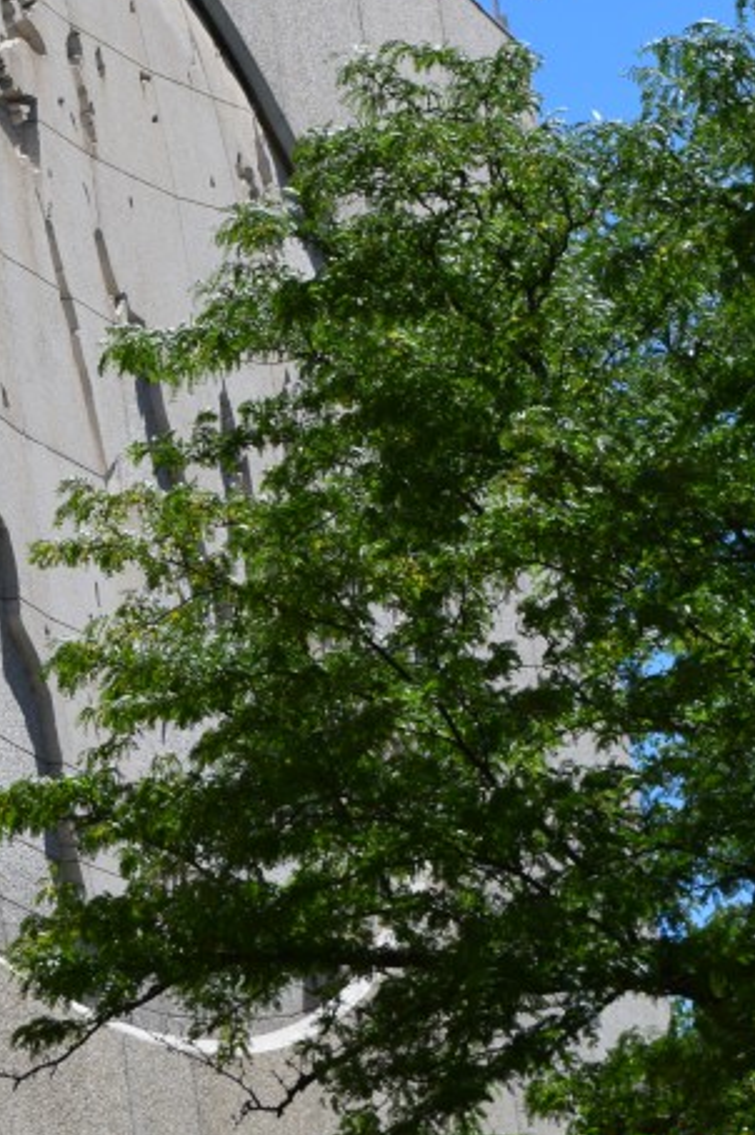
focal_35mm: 176
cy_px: 455
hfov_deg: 7.7
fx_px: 5545
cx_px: -62
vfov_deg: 11.7
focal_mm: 52
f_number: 11
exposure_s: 1/500
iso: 360
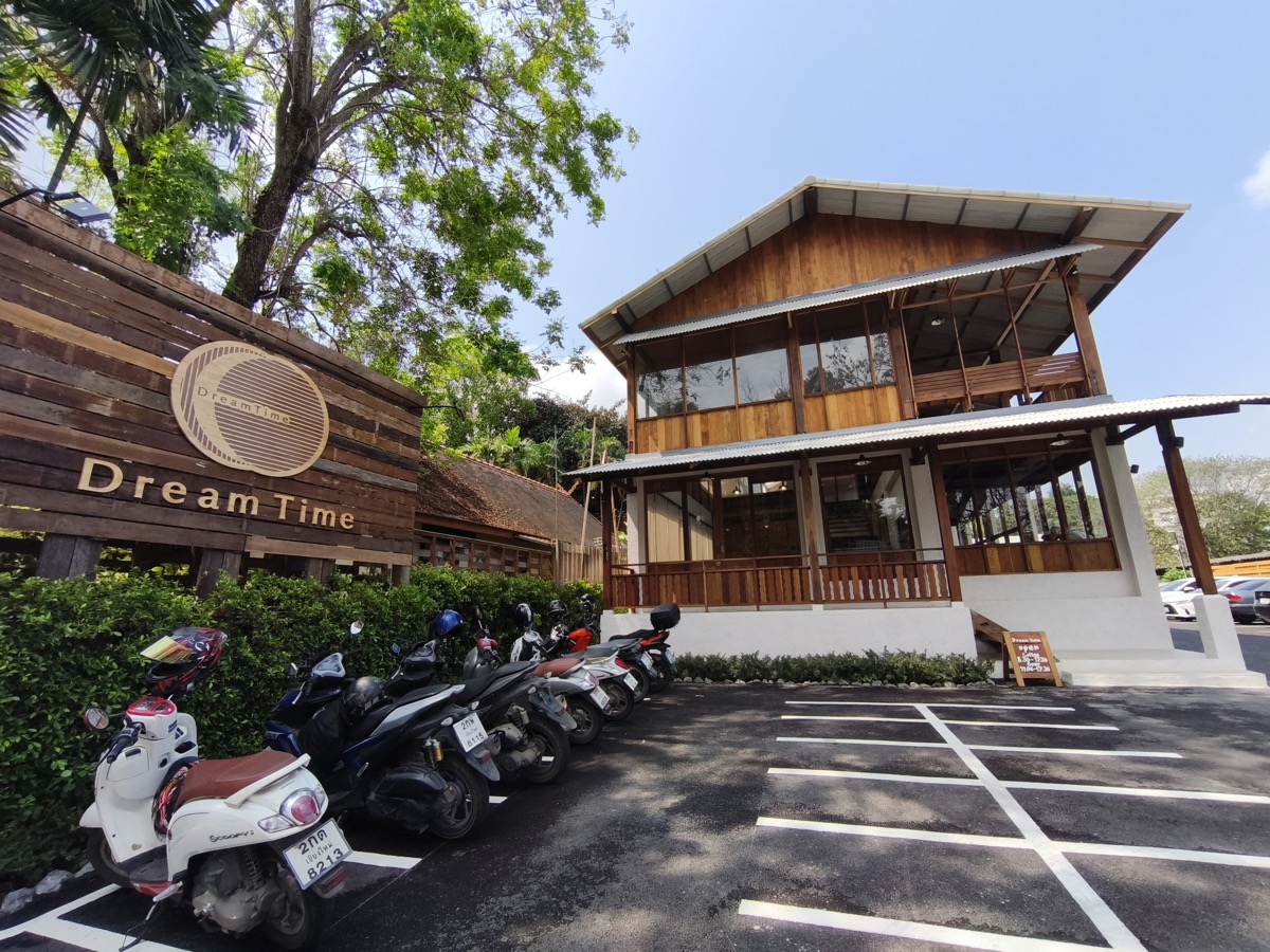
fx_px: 550
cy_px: 476
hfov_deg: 98.2
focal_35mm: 15
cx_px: 635
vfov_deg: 81.7
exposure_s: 1/1161
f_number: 2.2
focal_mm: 1.91
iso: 50
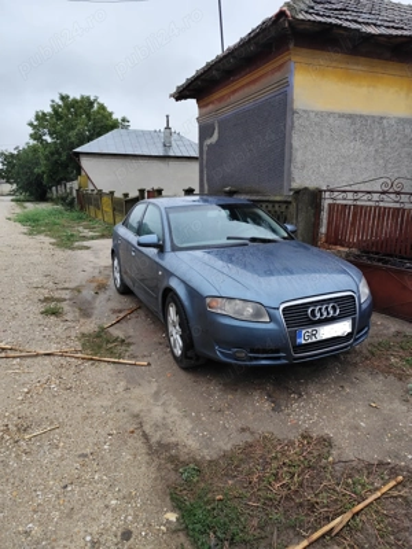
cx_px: 206
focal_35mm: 23
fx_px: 365
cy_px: 274
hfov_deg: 58.9
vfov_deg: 73.9
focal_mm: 6.14
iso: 50
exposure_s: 1/218
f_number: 1.65
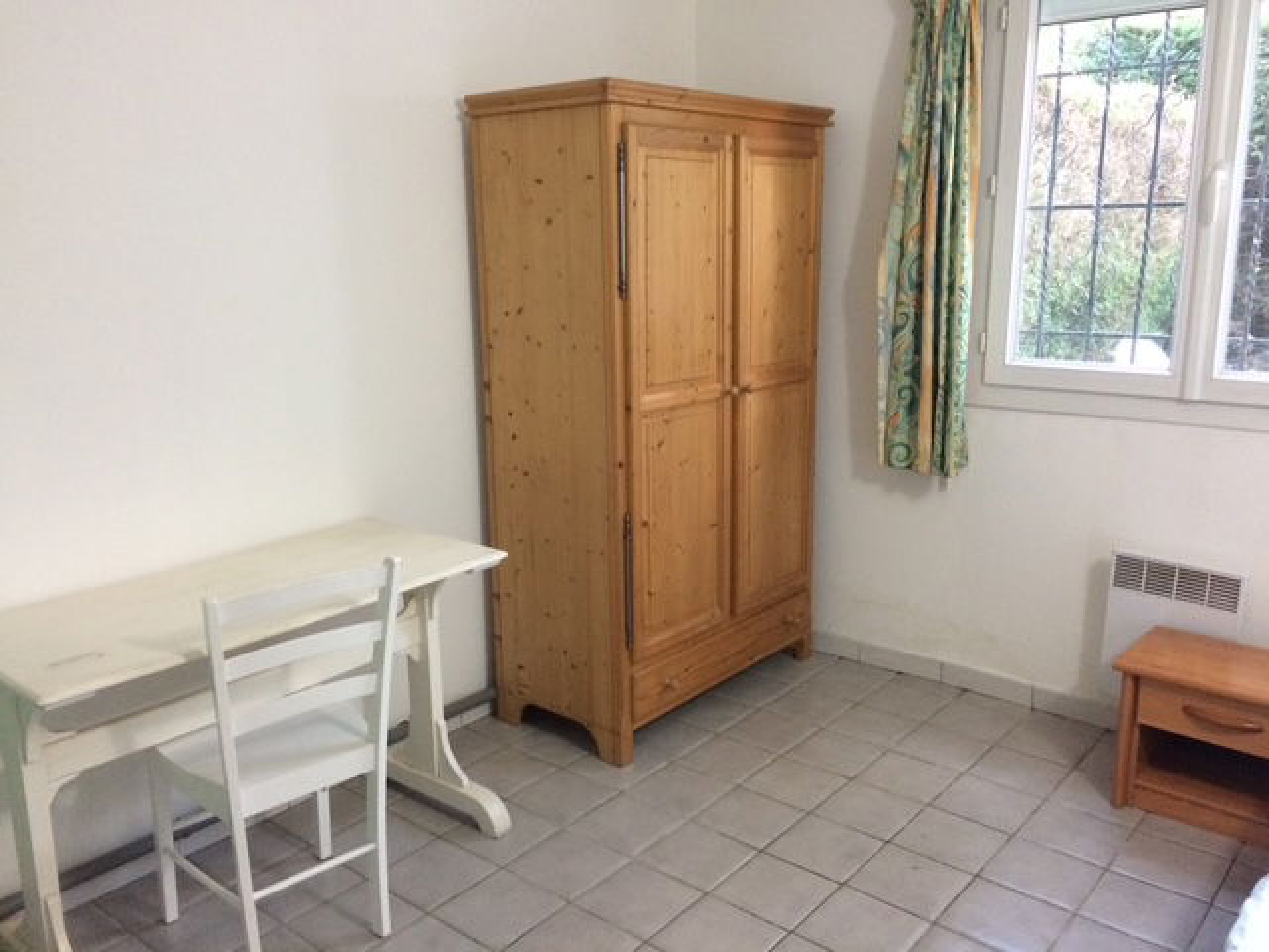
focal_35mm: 29
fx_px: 1063
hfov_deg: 61.7
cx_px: 634
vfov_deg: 48.2
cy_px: 476
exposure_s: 1/25
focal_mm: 4.15
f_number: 2.2
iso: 320
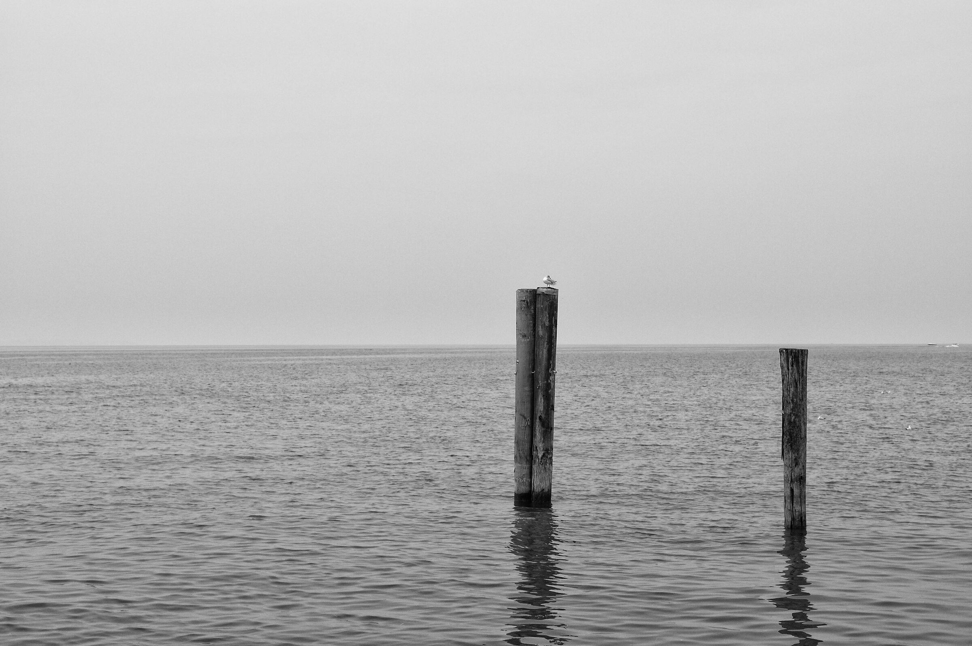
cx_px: 486
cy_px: 323
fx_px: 1214
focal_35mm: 45
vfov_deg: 29.8
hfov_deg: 43.7
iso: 400
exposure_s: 1/800
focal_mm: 30
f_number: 8
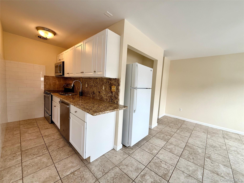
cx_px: 122
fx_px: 99
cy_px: 92
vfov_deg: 85.7
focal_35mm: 14
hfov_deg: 102.1
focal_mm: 2.22
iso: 80
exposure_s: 1/120
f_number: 2.2
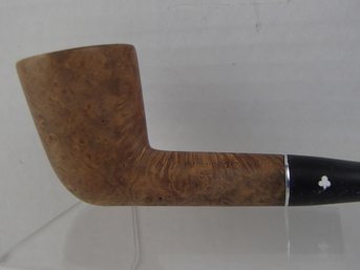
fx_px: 385
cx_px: 180
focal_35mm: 37
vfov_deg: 38.6
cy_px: 135
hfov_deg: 50.2
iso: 250
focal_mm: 6.64
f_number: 4.7
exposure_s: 1/160
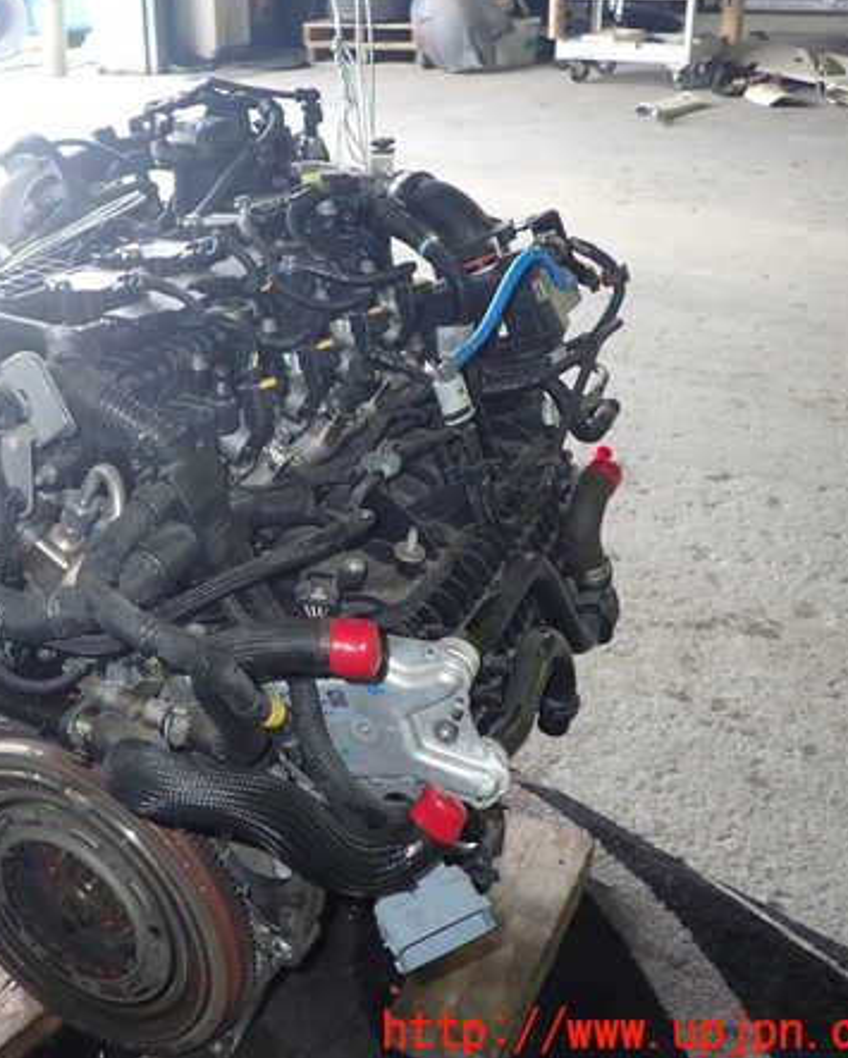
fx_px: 1160
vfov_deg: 49.1
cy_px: 525
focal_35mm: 37
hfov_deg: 39.0
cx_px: 205
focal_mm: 5.05
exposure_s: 1/30
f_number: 2.2
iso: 200
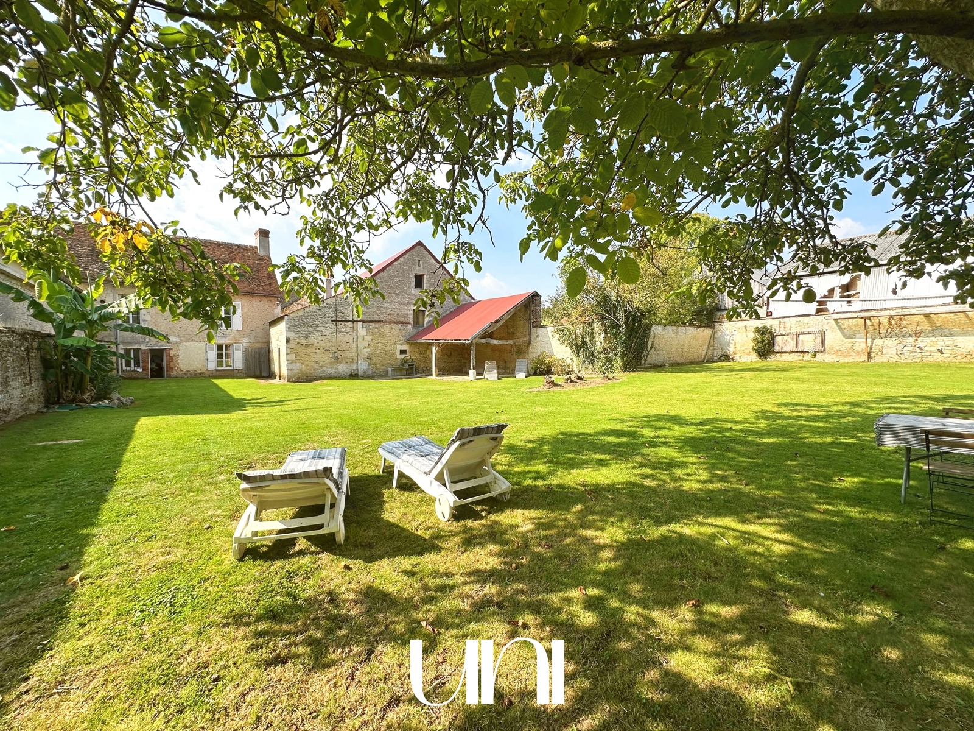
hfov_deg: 102.1
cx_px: 487
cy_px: 366
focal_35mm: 14
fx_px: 394
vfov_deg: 85.7
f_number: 2.2
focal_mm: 2.22
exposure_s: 1/1114
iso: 40
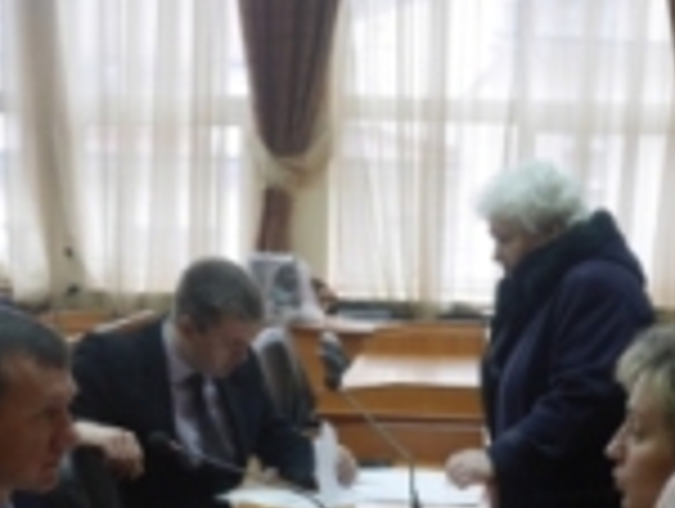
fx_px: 1797
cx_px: 346
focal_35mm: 92
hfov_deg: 21.3
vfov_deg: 15.6
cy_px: 573
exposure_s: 1/60
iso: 400
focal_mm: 20
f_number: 1.7
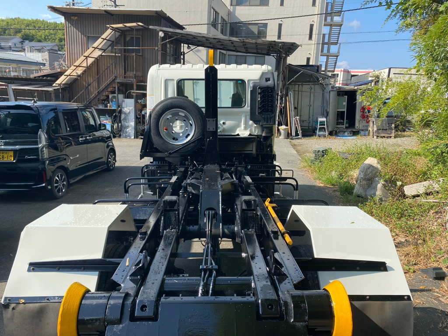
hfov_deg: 67.3
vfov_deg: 53.1
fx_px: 336
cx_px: 224
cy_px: 168
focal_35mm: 26
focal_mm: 4.25
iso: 32
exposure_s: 1/1484
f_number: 1.8
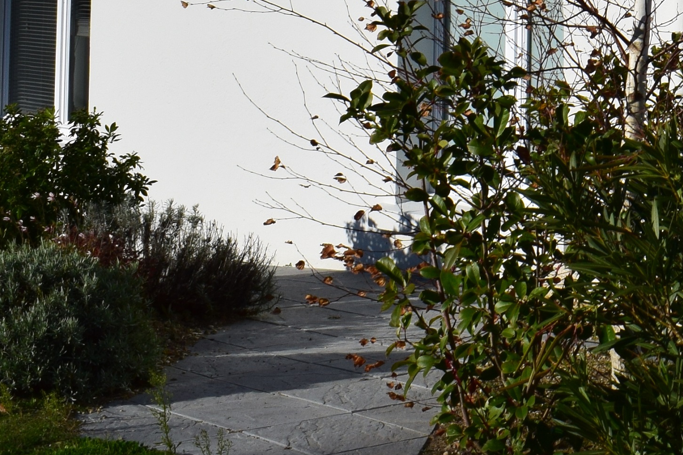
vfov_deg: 11.5
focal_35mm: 112
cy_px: -295
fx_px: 2125
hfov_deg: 17.4
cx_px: 828
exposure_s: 1/640
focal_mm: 20
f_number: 11
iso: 200
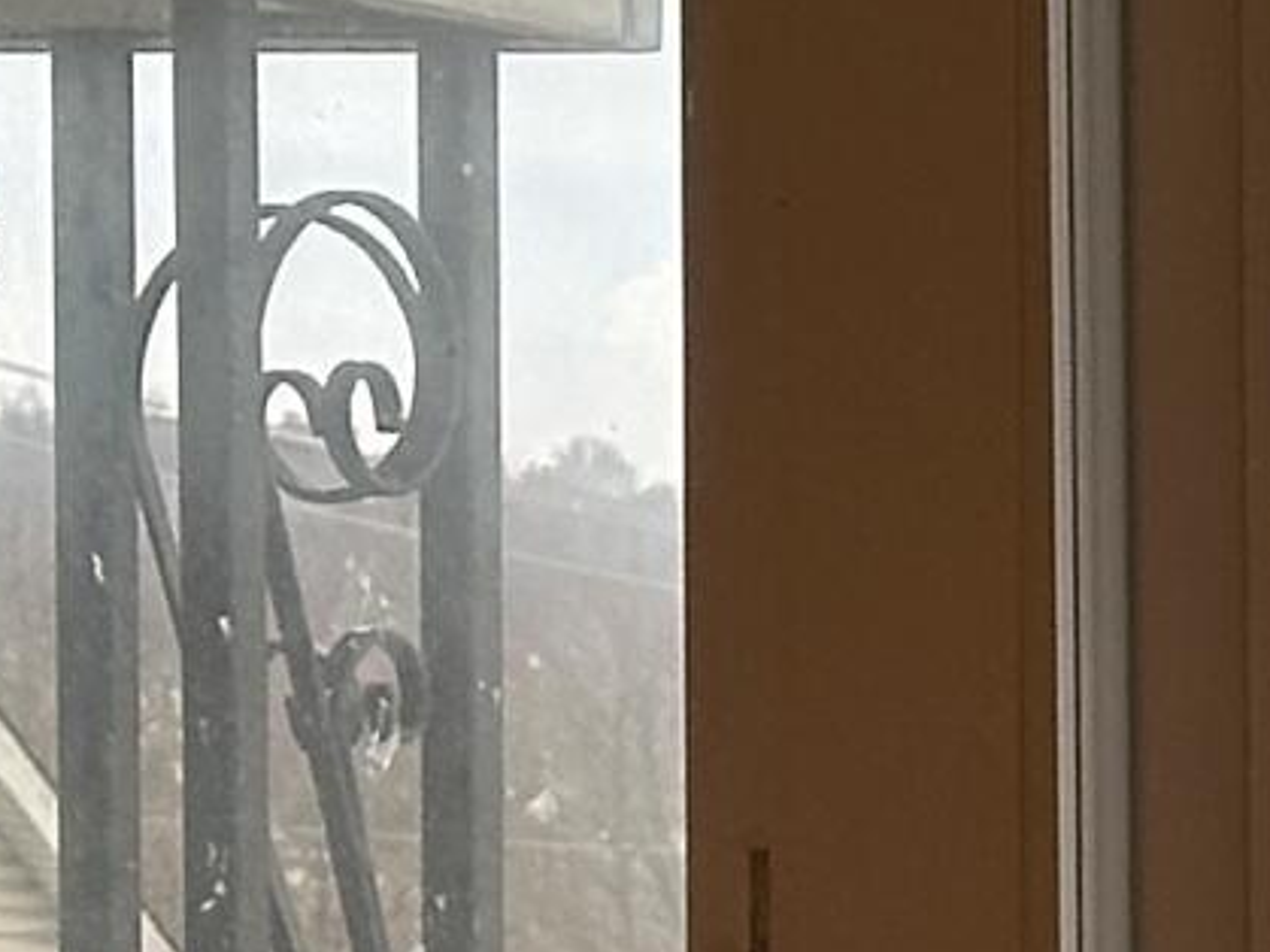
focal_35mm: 344
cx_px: 2952
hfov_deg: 5.6
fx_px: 12617
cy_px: 1634
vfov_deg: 4.3
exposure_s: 1/377
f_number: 1.78
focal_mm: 6.86
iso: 64
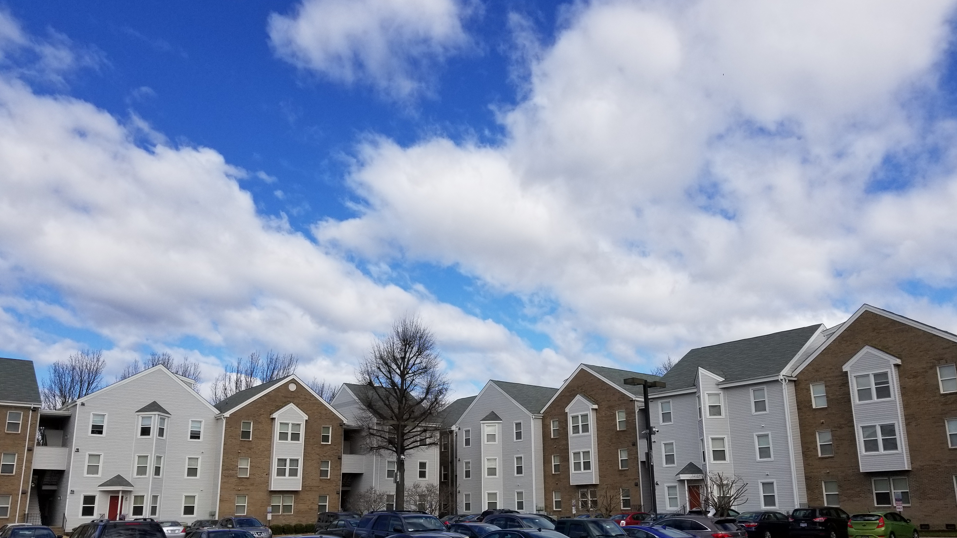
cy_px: 329
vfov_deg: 40.0
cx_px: 488
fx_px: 736
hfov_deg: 66.1
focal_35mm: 29
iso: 50
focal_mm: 4.25
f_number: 1.7
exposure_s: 1/3368
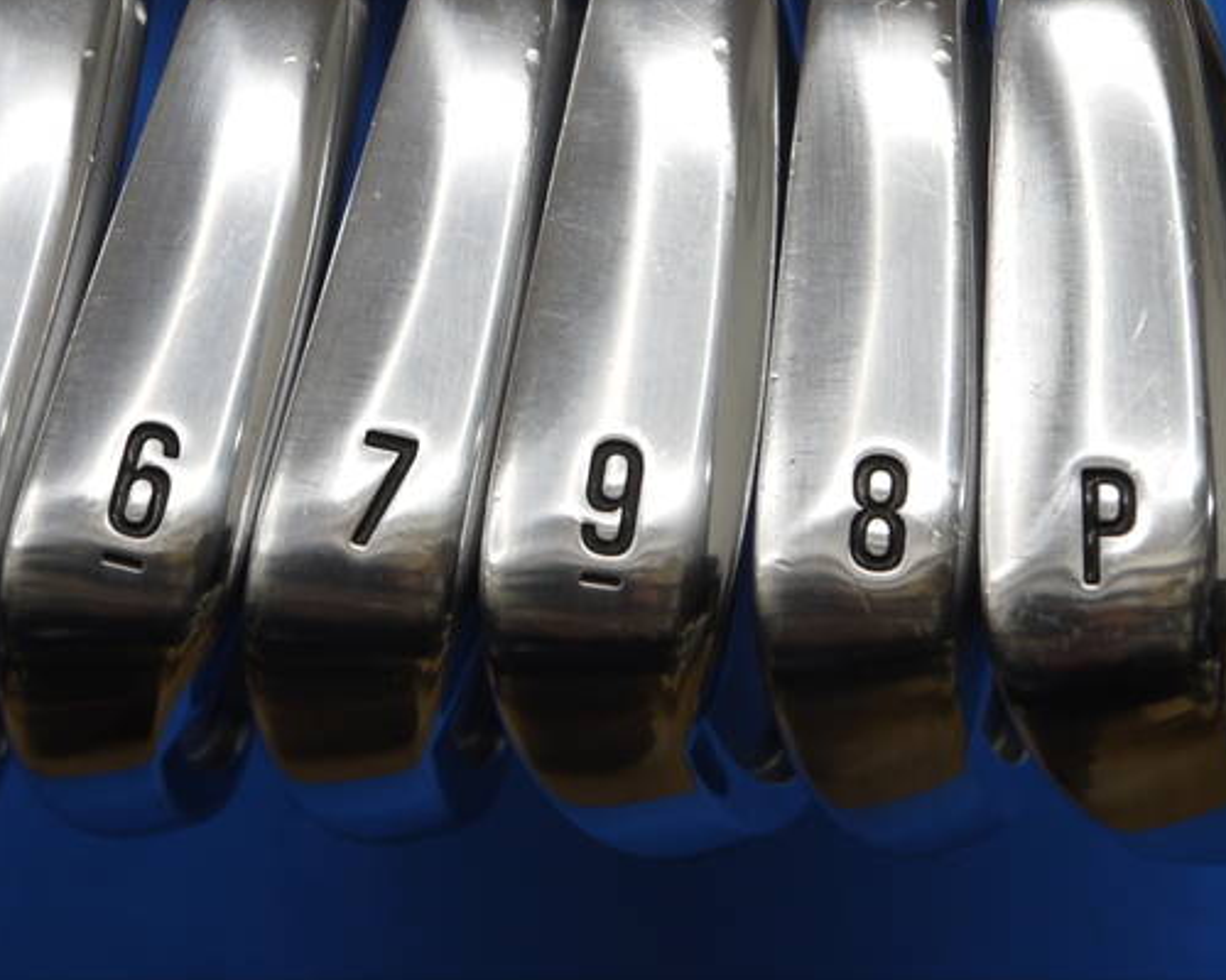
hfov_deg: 18.3
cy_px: 397
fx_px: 3810
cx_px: 539
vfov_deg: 14.7
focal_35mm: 105
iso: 320
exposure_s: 1/80
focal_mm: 42
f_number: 5.6
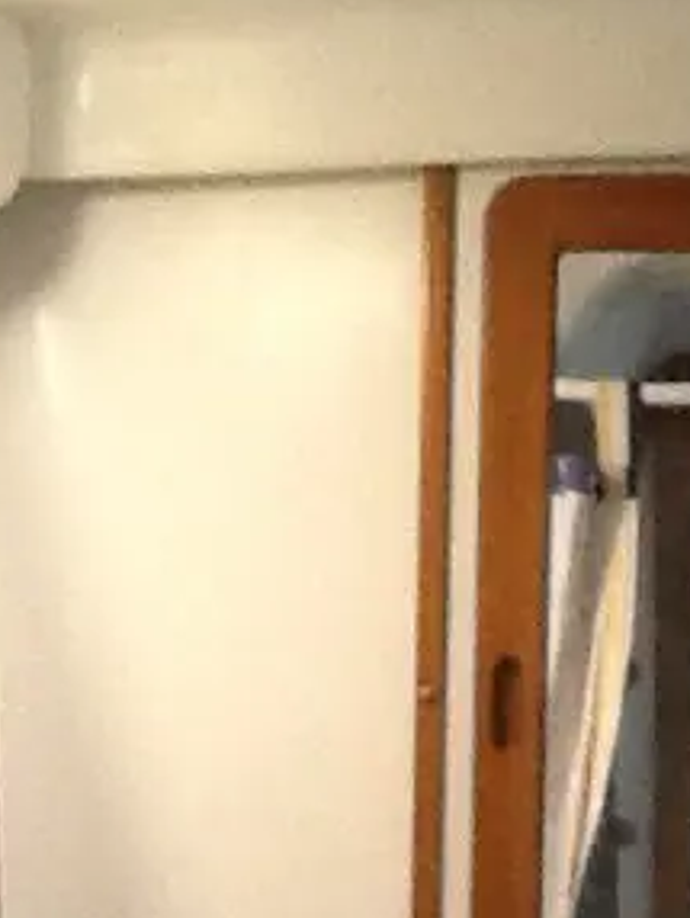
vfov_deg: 15.5
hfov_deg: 11.8
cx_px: 879
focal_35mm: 123
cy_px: 1088
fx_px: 3264
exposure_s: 1/30
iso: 200
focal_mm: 2.03
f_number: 2.4
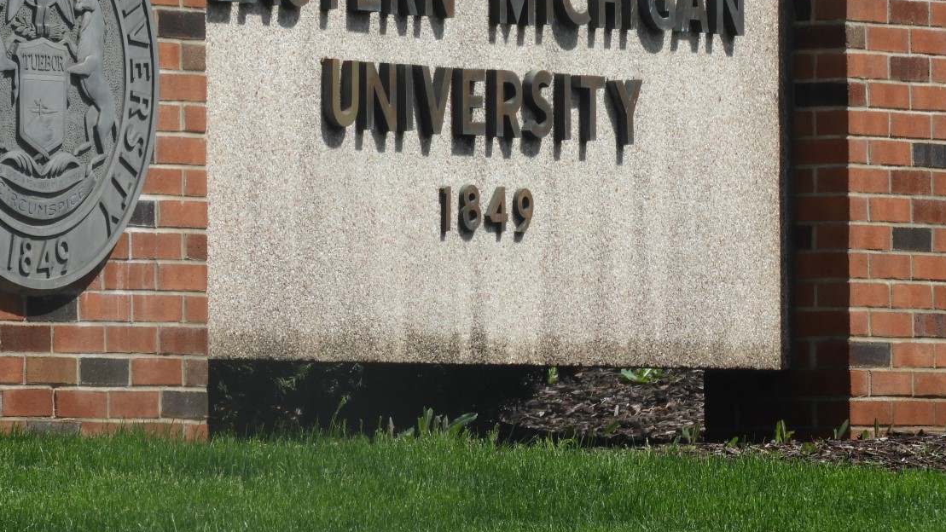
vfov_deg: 2.6
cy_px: 107
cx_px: 532
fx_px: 11715
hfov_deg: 4.6
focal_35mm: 467
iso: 100
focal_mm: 59.1
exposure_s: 1/640
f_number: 5.5
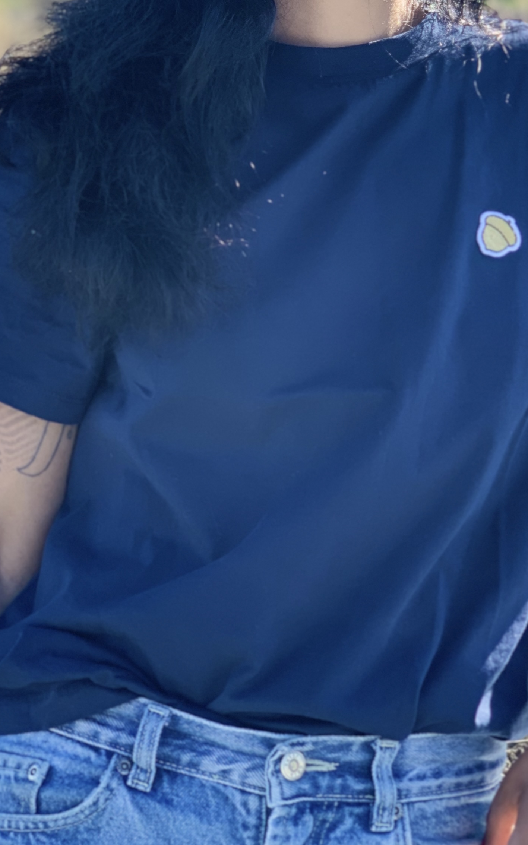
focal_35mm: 98
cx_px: 352
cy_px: 189
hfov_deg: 13.3
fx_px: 2257
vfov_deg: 21.0
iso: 16
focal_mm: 6
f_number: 2.4
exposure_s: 1/153
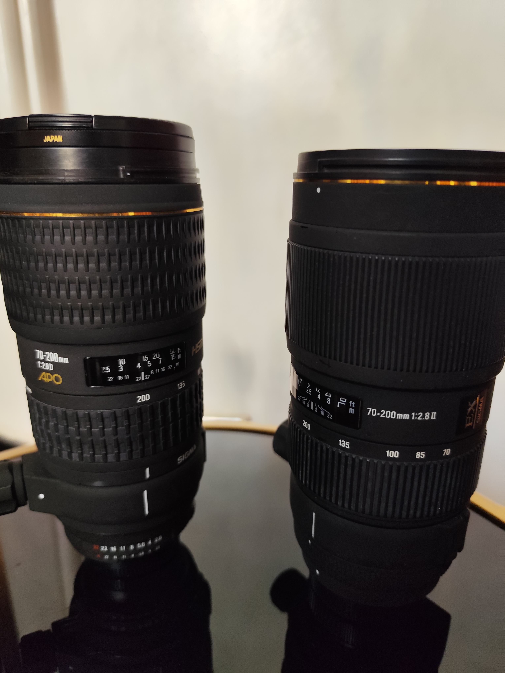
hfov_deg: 58.9
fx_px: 447
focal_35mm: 23
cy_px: 336
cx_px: 252
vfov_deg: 73.9
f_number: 1.65
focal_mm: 6.19
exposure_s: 1/25
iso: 400
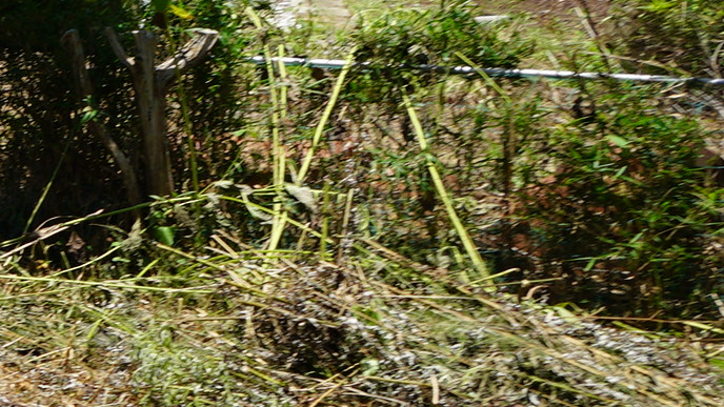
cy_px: -182
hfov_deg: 12.1
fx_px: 1862
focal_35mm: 97
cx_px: -1364
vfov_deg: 12.0
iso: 100
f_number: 9
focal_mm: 16
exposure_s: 1/125
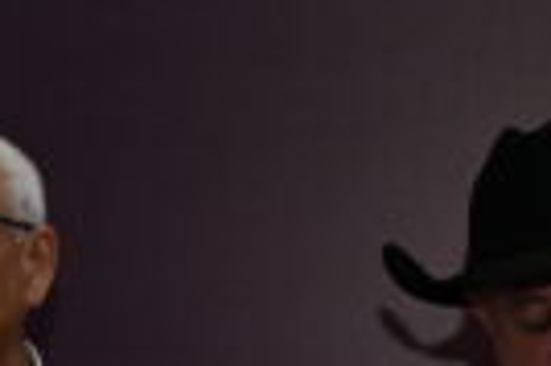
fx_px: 2843
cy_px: 356
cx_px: 2
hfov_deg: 11.0
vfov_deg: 7.3
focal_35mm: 186
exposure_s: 1/125
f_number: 9
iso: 5000
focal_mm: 51
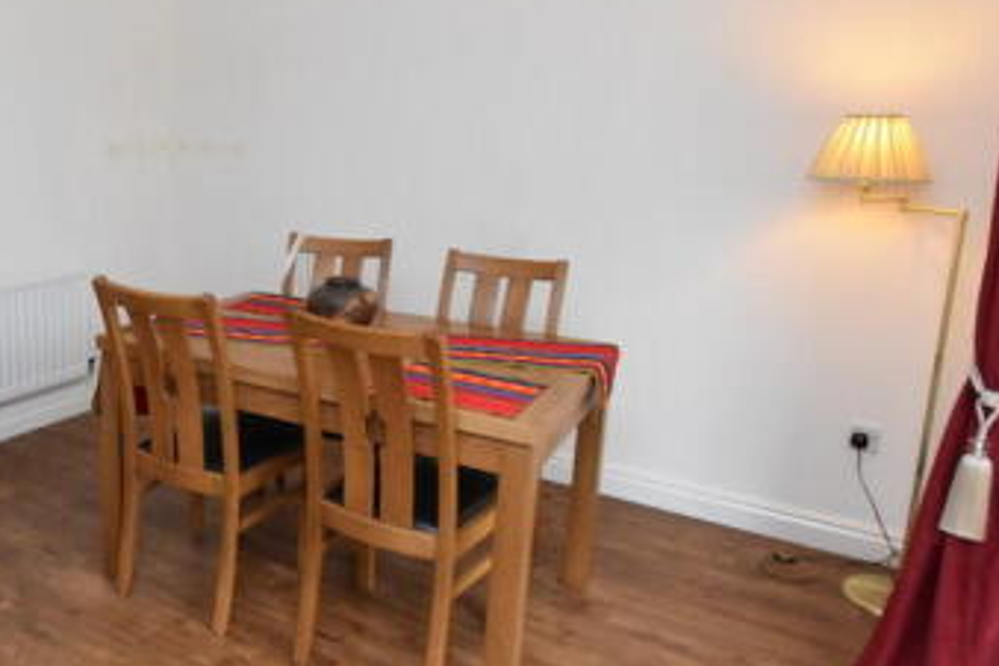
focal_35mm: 29
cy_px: 276
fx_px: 805
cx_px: 225
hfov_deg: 59.5
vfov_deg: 44.8
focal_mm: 10
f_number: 3.5
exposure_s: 1/125
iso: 2500
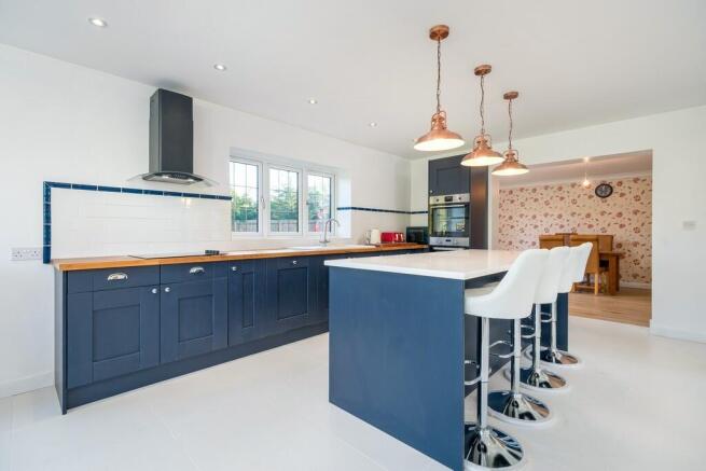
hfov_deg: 100.4
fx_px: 294
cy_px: 236
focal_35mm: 15
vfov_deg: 77.4
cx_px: 353
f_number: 7.1
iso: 160
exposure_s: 1/20
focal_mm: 10.3
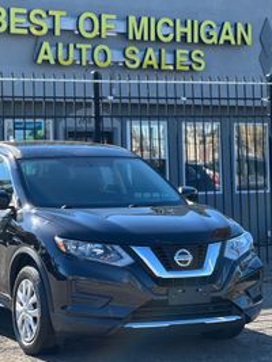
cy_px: 182
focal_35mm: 104
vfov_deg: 18.9
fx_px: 1090
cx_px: 114
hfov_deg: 14.2
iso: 20
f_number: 2.8
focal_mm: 9
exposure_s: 1/139
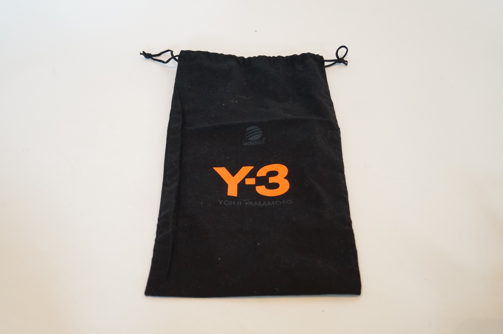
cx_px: 252
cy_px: 167
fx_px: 732
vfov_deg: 25.7
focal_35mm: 52
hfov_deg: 37.9
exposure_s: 1/60
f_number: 4.5
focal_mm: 35
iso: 1000
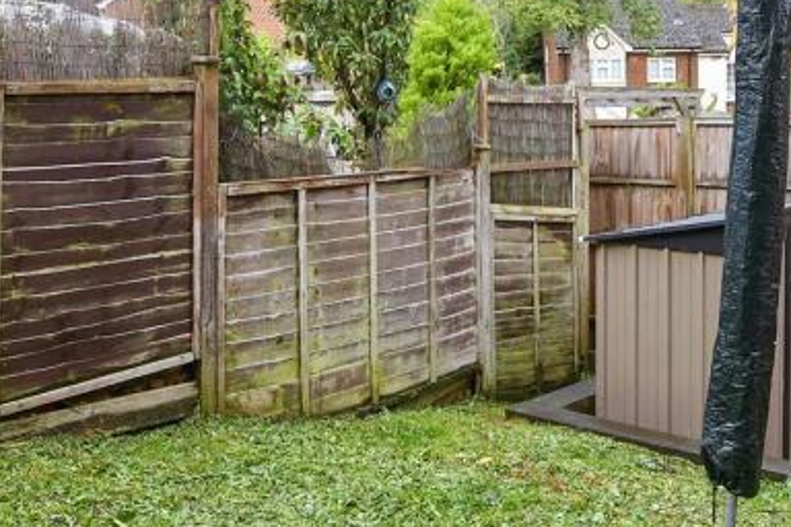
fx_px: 879
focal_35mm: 40
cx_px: 523
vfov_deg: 32.6
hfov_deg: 47.7
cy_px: 114
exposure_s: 1/125
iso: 320
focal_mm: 10
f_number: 8
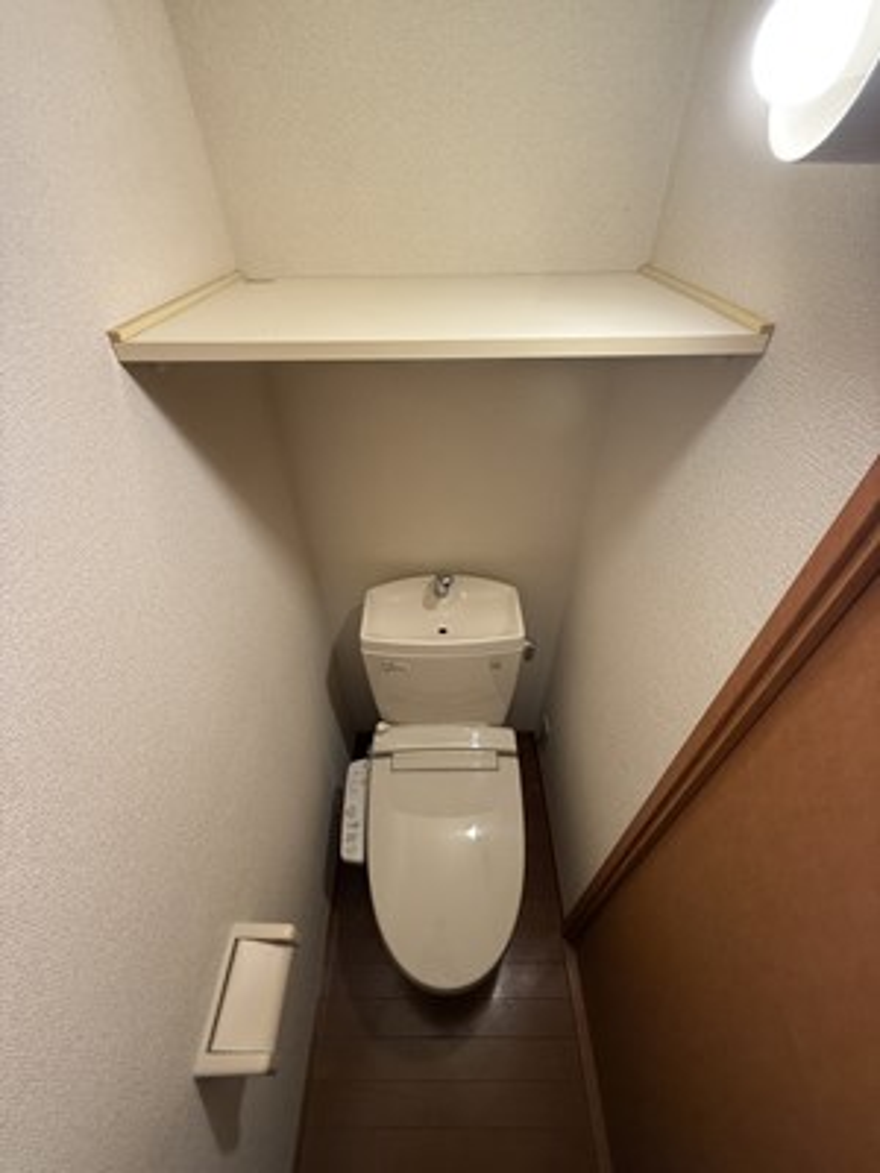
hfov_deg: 85.7
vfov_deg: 102.1
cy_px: 586
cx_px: 440
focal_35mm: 14
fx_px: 475
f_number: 2.2
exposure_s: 1/100
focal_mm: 2.22
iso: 250
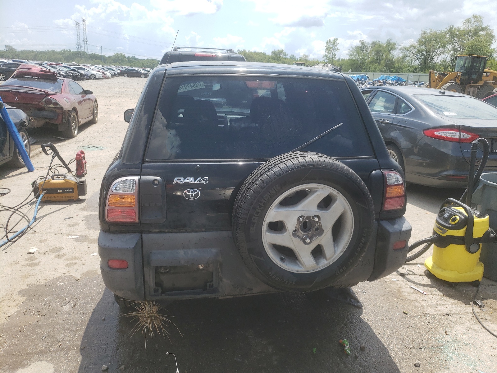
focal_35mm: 26
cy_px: 186
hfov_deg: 67.3
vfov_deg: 53.1
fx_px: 373
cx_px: 248
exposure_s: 1/2500
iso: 50
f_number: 1.5
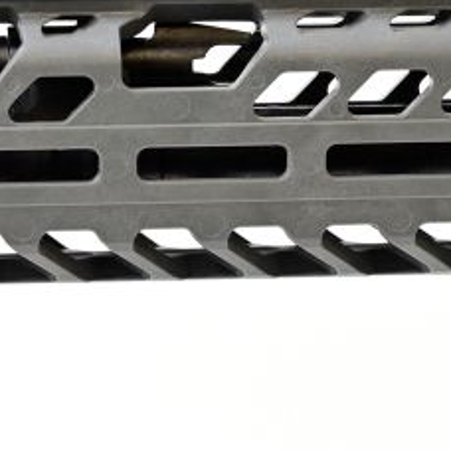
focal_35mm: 401
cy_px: 134
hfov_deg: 4.4
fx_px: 5911
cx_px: 568
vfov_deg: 4.4
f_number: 6.3
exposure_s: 1/60
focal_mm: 70
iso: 800
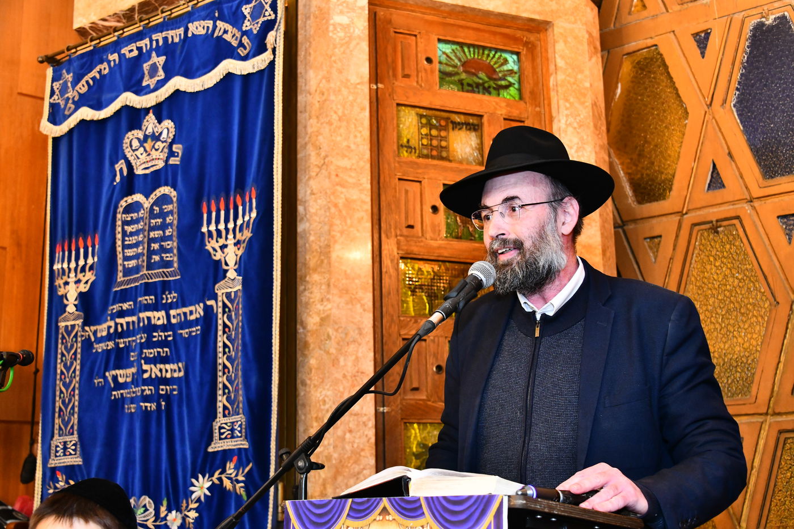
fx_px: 1058
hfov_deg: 41.1
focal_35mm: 48
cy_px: 264
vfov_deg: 28.1
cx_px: 397
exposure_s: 1/100
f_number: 5.6
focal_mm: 48
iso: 2500
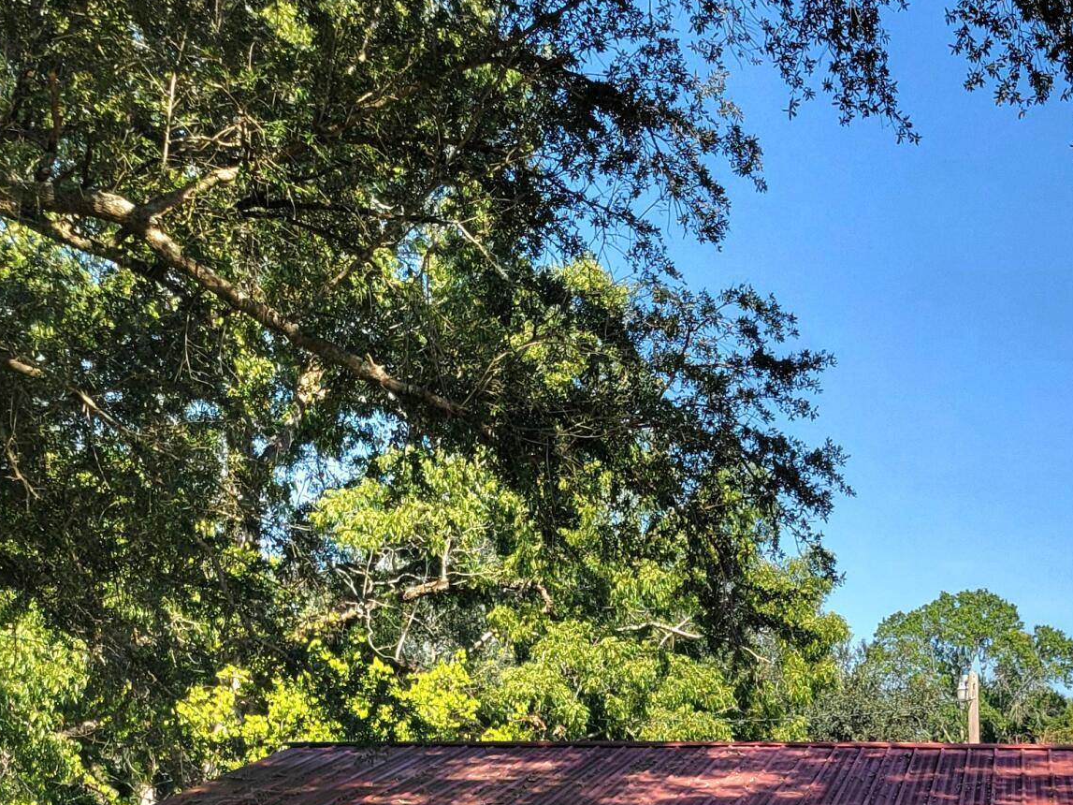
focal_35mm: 68
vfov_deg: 20.6
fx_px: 2108
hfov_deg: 27.8
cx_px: 911
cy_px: 879
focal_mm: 5.4
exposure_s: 1/2000
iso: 40
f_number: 1.8
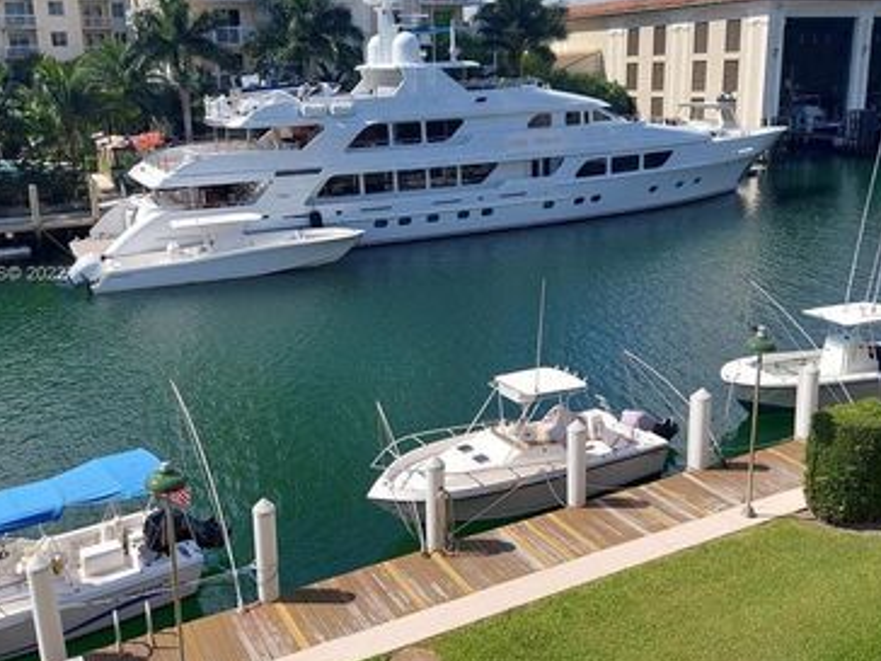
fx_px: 840
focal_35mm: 33
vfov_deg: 42.8
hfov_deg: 55.4
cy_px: 275
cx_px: 436
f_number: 1.8
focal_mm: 5.23
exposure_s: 1/1504
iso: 40
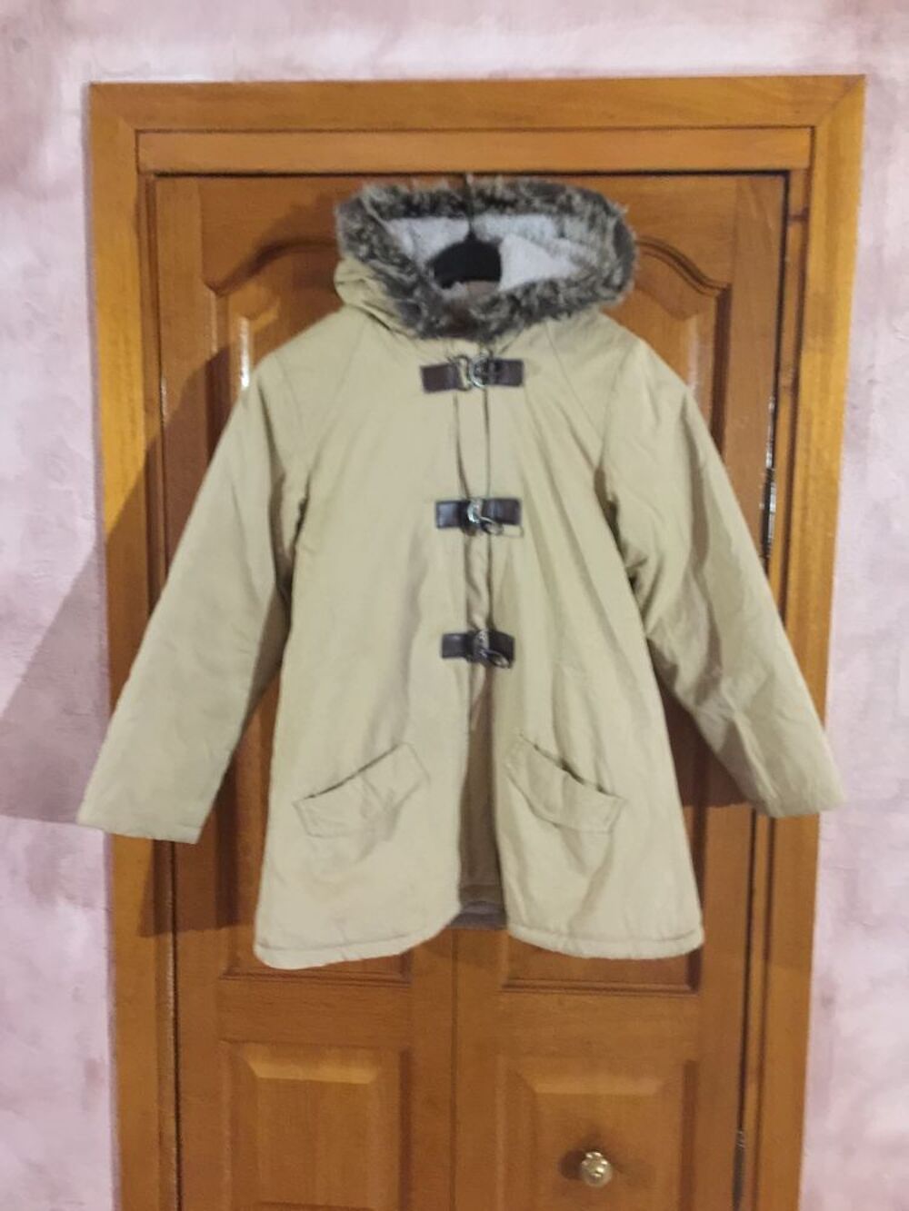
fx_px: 1015
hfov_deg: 48.2
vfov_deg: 61.7
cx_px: 454
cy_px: 606
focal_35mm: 29
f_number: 2.2
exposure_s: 1/8
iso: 160
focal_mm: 4.15
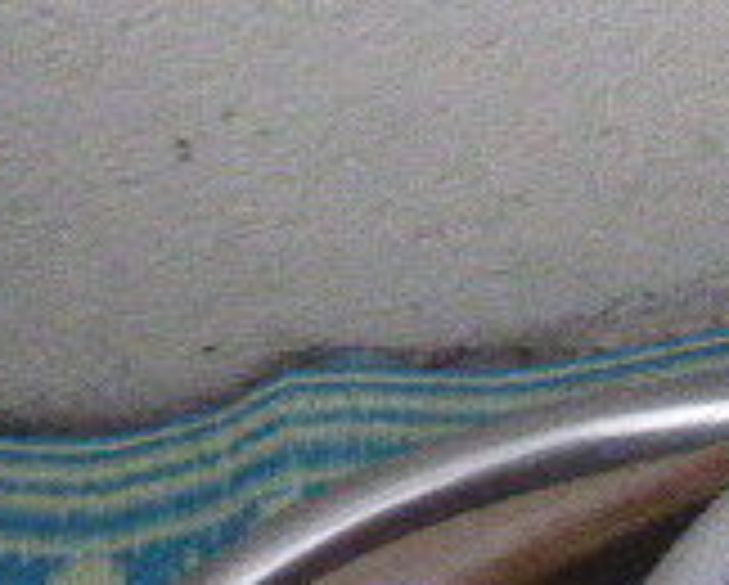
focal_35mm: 266
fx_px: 5746
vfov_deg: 5.7
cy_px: 1008
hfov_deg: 7.1
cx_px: 1156
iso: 1600
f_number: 4.9
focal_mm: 11.7
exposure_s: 1/30
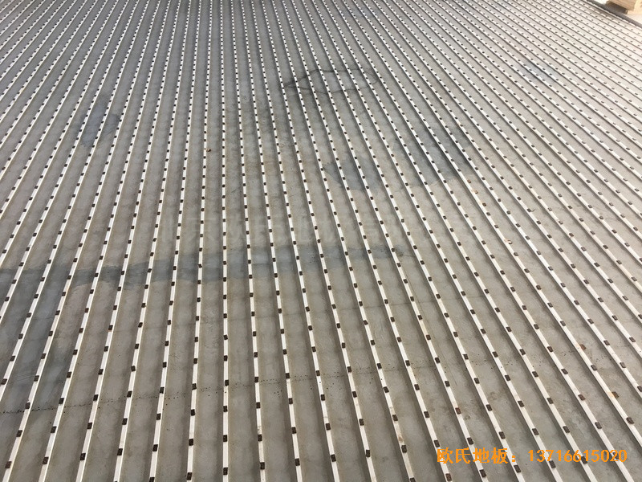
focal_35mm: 29
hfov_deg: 61.7
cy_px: 241
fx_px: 538
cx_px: 321
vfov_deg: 48.2
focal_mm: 4.15
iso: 25
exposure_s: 1/33
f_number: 2.2
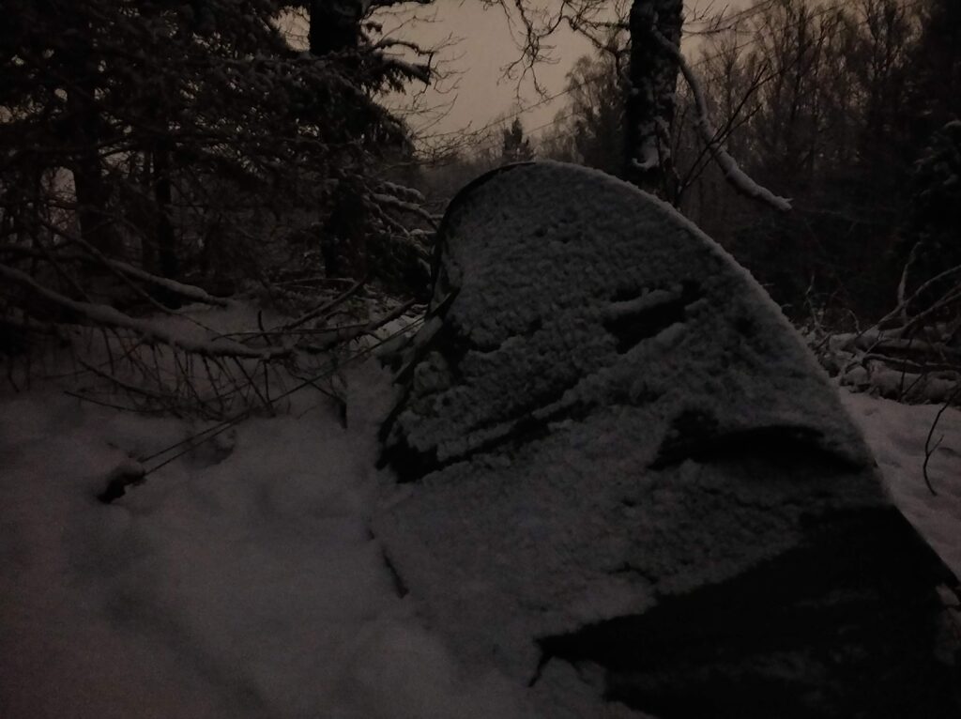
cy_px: 360
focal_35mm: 24
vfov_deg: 56.7
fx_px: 666
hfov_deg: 71.6
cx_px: 480
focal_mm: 4.1
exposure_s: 1/17
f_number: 1.7
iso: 9600
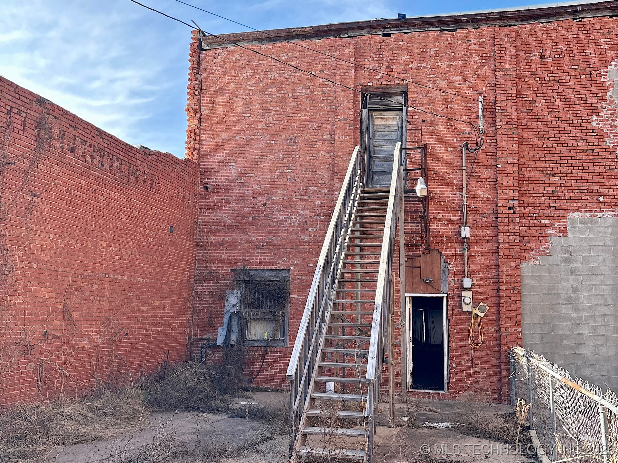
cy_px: 232
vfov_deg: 53.1
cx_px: 309
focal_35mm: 26
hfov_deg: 67.3
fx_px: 464
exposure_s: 1/1364
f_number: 1.6
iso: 64
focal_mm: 5.96
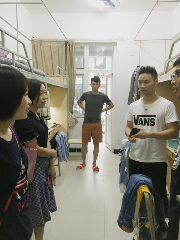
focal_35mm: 29
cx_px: 90
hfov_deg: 48.2
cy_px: 120
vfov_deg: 61.7
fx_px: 201
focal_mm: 4.15
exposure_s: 1/33
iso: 160
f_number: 2.2
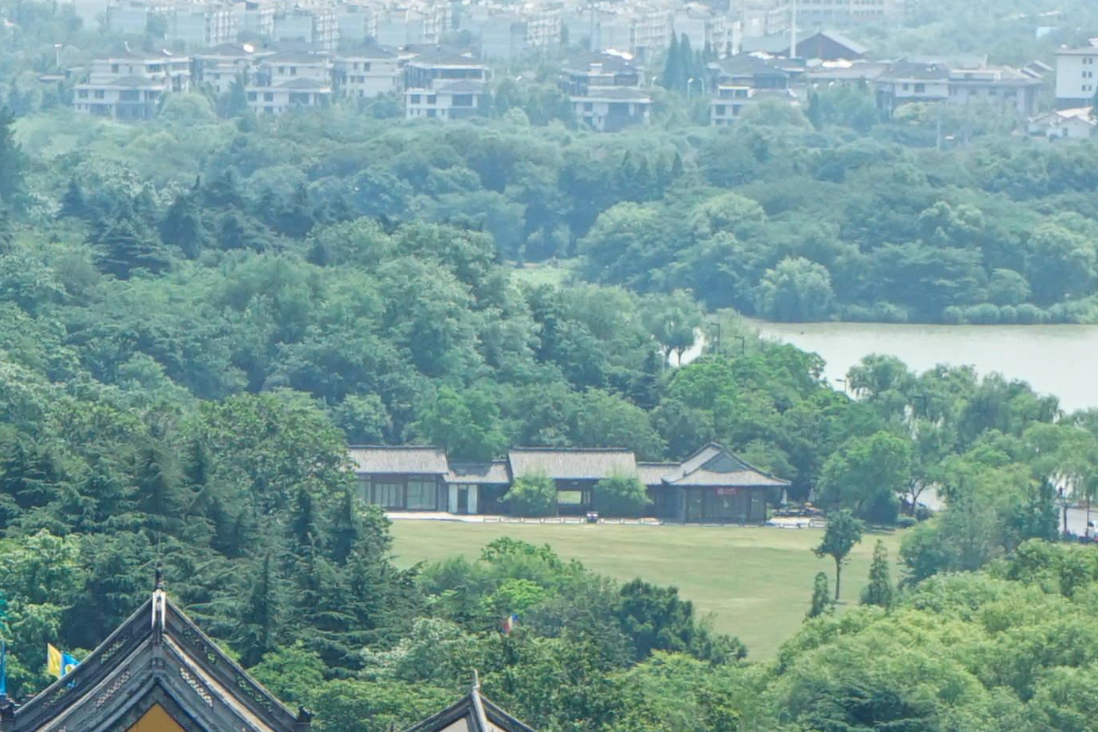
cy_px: 968
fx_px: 9241
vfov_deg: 4.5
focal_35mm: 303
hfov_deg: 6.8
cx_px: -4
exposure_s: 1/1250
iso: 400
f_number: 5.6
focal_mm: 70
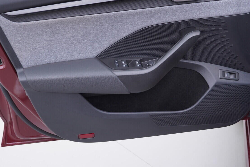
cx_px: 115
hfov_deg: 41.9
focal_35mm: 47
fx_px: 326
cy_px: 73
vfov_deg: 28.6
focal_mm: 24
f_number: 2.8
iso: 125
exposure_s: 1/40
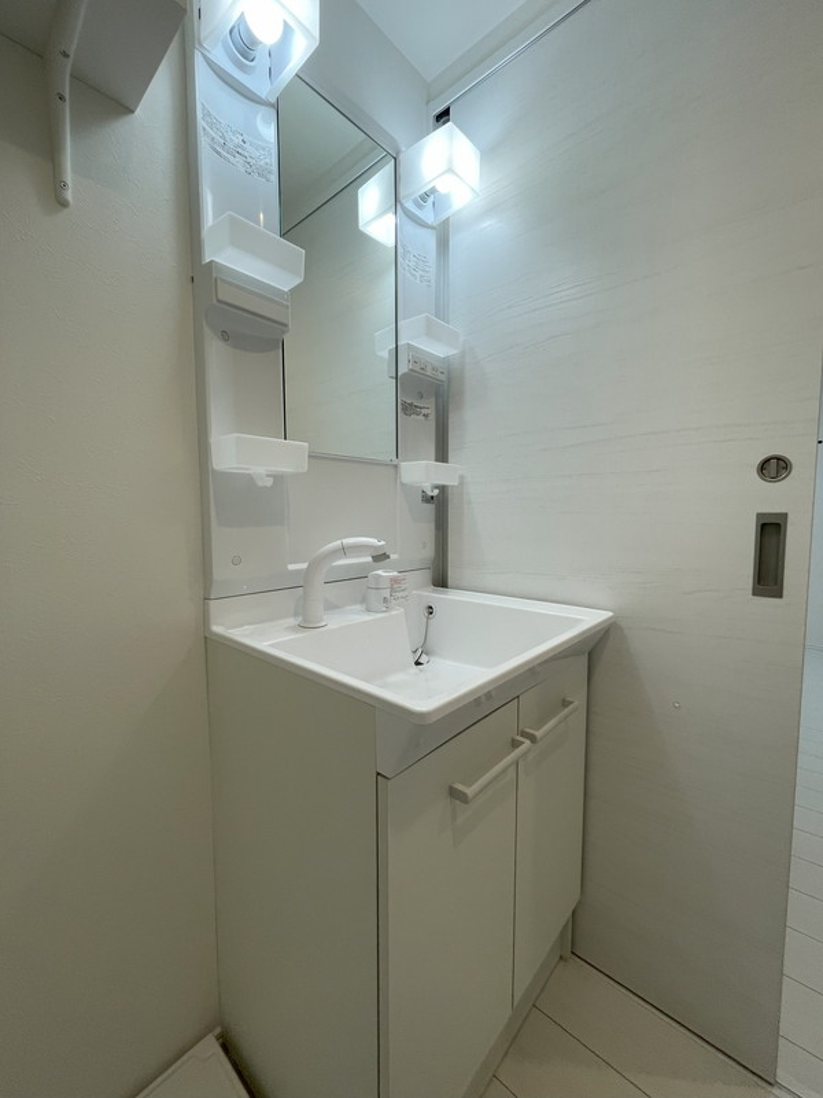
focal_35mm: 14
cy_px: 549
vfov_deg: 102.1
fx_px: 444
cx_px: 412
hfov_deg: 85.7
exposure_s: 1/100
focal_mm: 1.55
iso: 80
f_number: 2.4
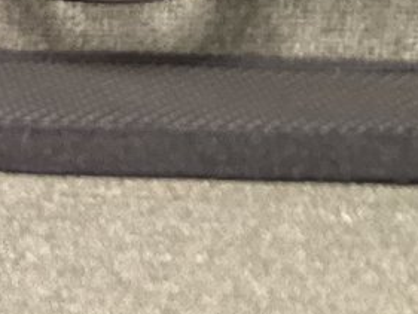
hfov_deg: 10.4
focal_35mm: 167
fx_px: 2017
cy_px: -33
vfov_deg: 8.8
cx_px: -532
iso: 320
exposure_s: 1/40
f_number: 2.4
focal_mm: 3.3
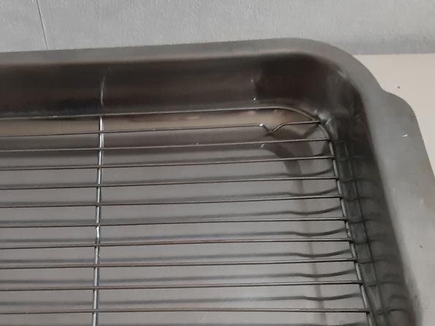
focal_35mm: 45
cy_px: 248
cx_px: 109
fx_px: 565
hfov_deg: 40.9
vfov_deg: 31.6
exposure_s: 1/20
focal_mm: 3.93
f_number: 1.7
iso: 400
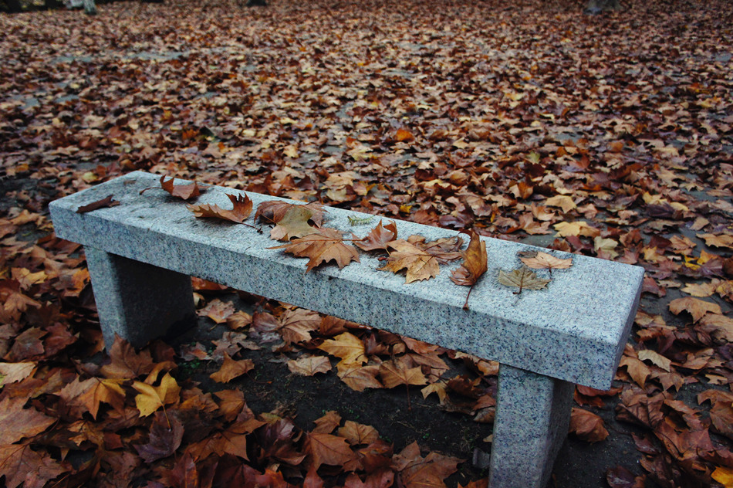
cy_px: 244
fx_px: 610
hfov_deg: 62.0
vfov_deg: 43.5
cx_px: 366
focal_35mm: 30
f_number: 4
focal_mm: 20
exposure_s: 1/30
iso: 1000
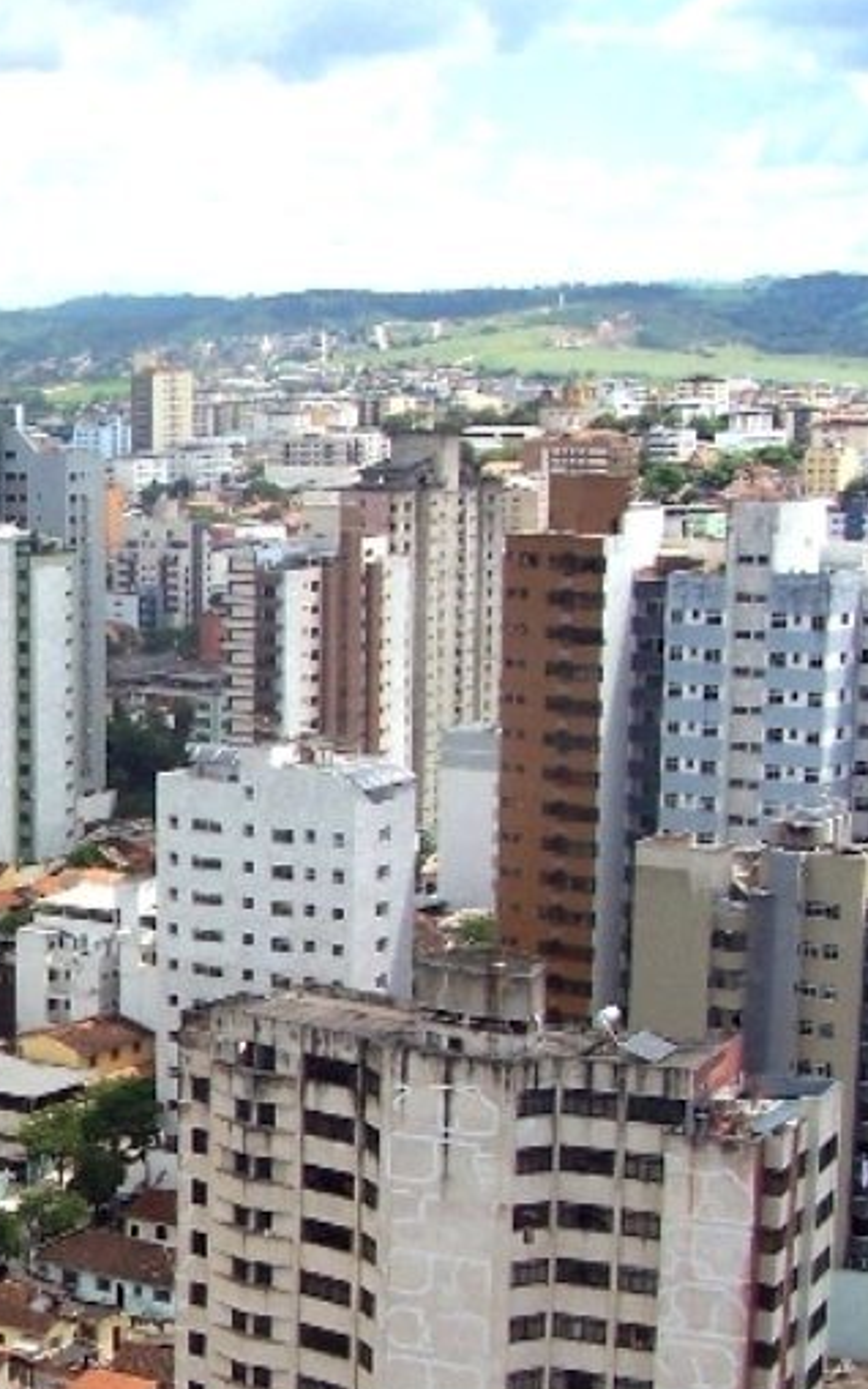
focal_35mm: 81
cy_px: 988
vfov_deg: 25.3
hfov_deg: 15.4
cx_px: -218
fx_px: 3067
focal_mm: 6.3
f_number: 4
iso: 80
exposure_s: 1/800
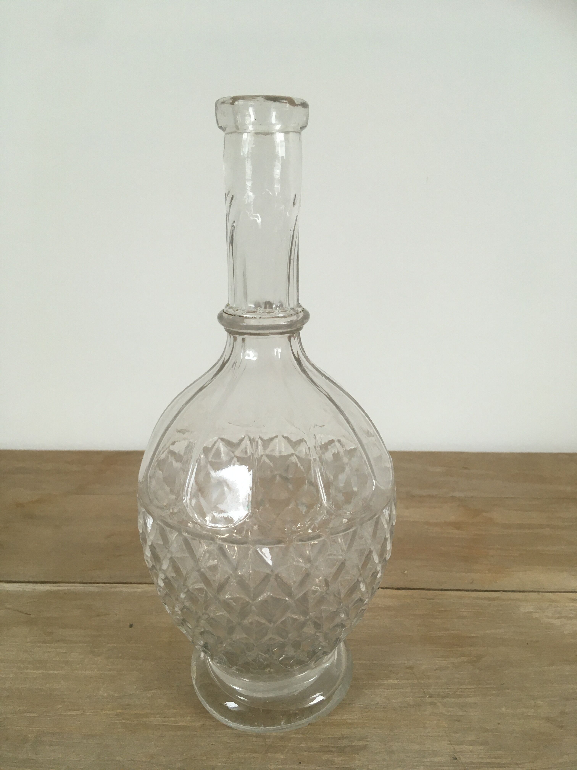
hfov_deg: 48.2
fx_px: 645
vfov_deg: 61.7
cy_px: 385
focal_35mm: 29
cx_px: 288
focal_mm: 4.15
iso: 64
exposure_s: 1/33
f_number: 2.2
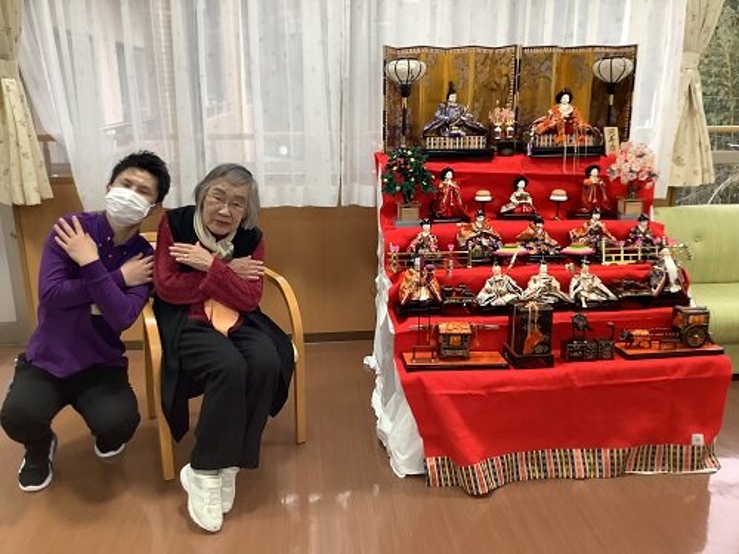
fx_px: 662
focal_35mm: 31
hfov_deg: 58.4
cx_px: 370
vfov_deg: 45.4
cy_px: 277
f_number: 2.4
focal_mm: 3.3
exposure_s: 1/50
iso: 80
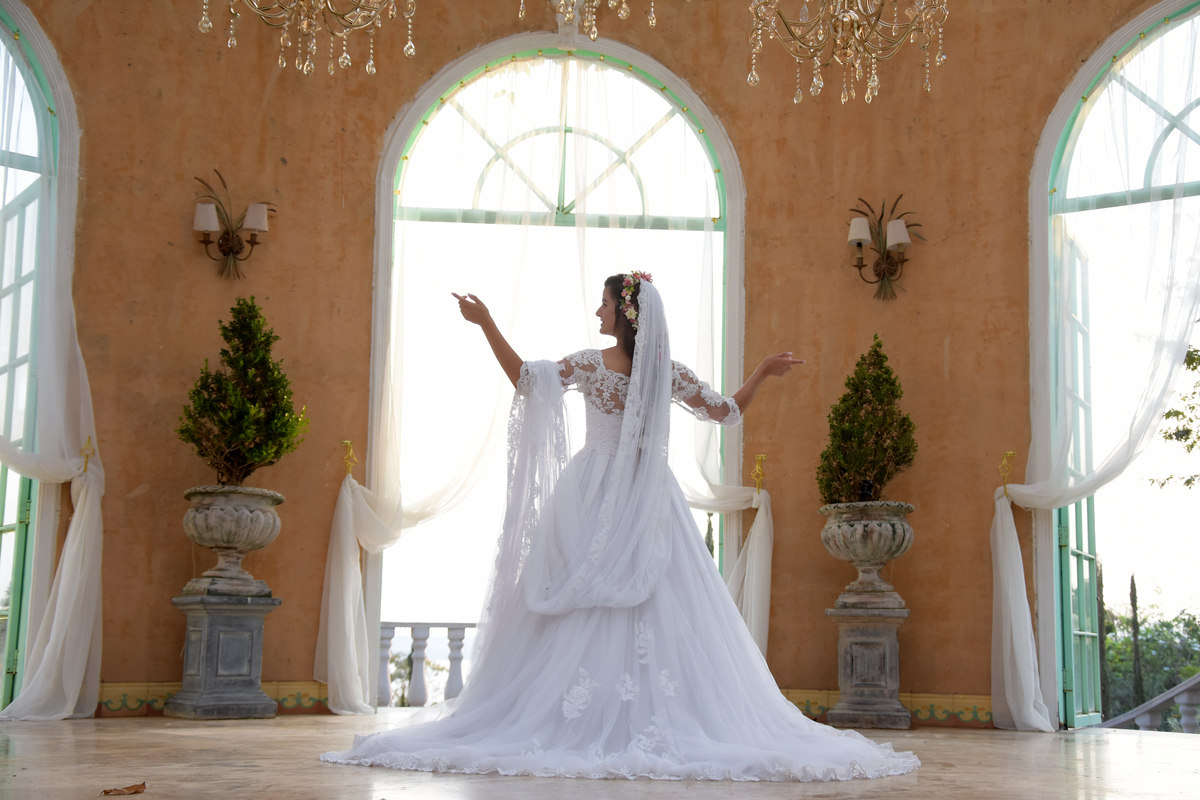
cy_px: 400
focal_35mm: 52
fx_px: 1750
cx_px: 600
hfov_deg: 37.9
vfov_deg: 25.8
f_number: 5
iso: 500
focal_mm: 35
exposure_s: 1/250
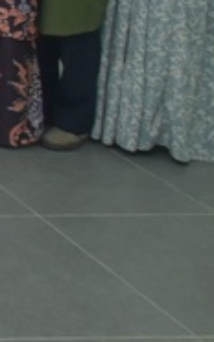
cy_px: -163
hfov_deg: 9.1
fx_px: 785
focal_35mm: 84
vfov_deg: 21.1
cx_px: -557
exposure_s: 1/125
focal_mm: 10
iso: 1000
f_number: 4.5
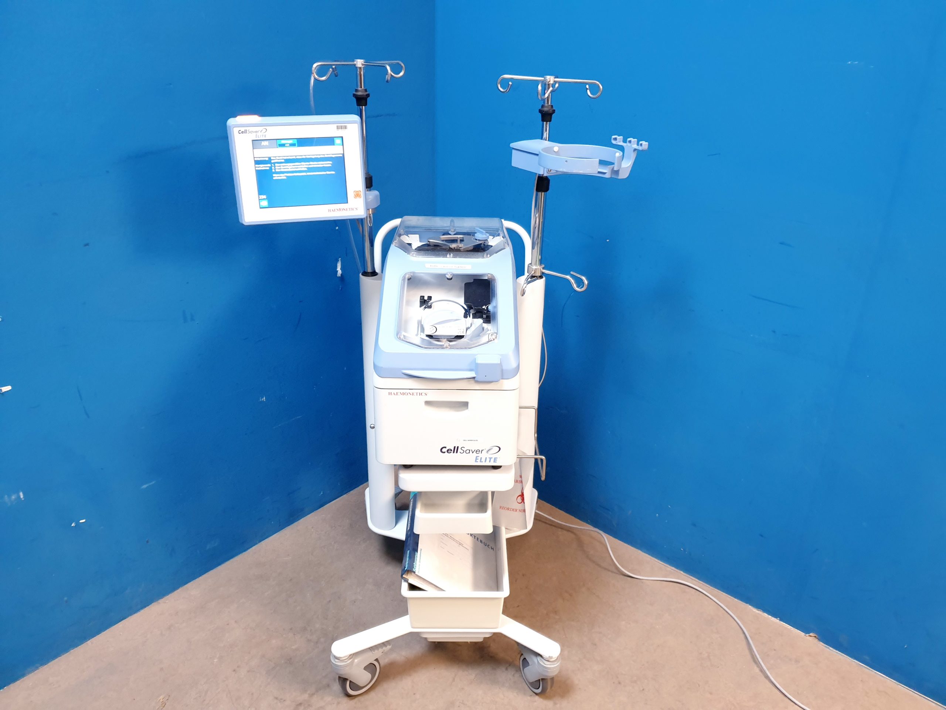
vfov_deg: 53.1
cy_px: 355
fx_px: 711
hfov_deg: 67.3
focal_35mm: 26
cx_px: 473
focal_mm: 4.3
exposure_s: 1/50
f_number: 1.5
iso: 200
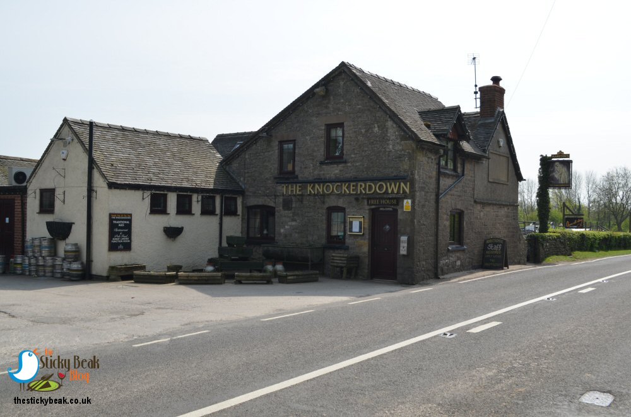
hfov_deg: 53.2
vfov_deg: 36.7
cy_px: 208
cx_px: 316
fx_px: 630
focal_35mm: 36
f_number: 8
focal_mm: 24
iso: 100
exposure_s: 1/250
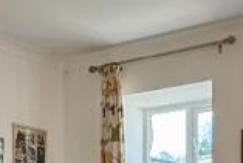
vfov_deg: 13.5
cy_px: 250
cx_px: 3
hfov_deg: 20.8
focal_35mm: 95
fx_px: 642
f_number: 2.2
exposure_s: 1/100
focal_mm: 2.22
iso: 100
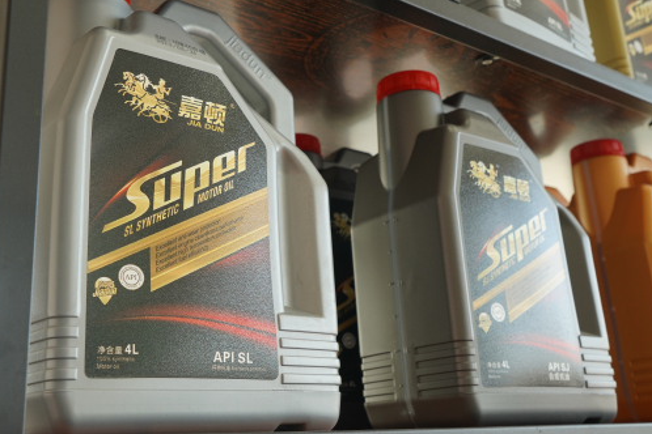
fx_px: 742
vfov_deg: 32.6
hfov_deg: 47.3
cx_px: 278
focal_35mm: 41
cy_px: 205
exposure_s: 1/40
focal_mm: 34
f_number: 8
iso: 1000
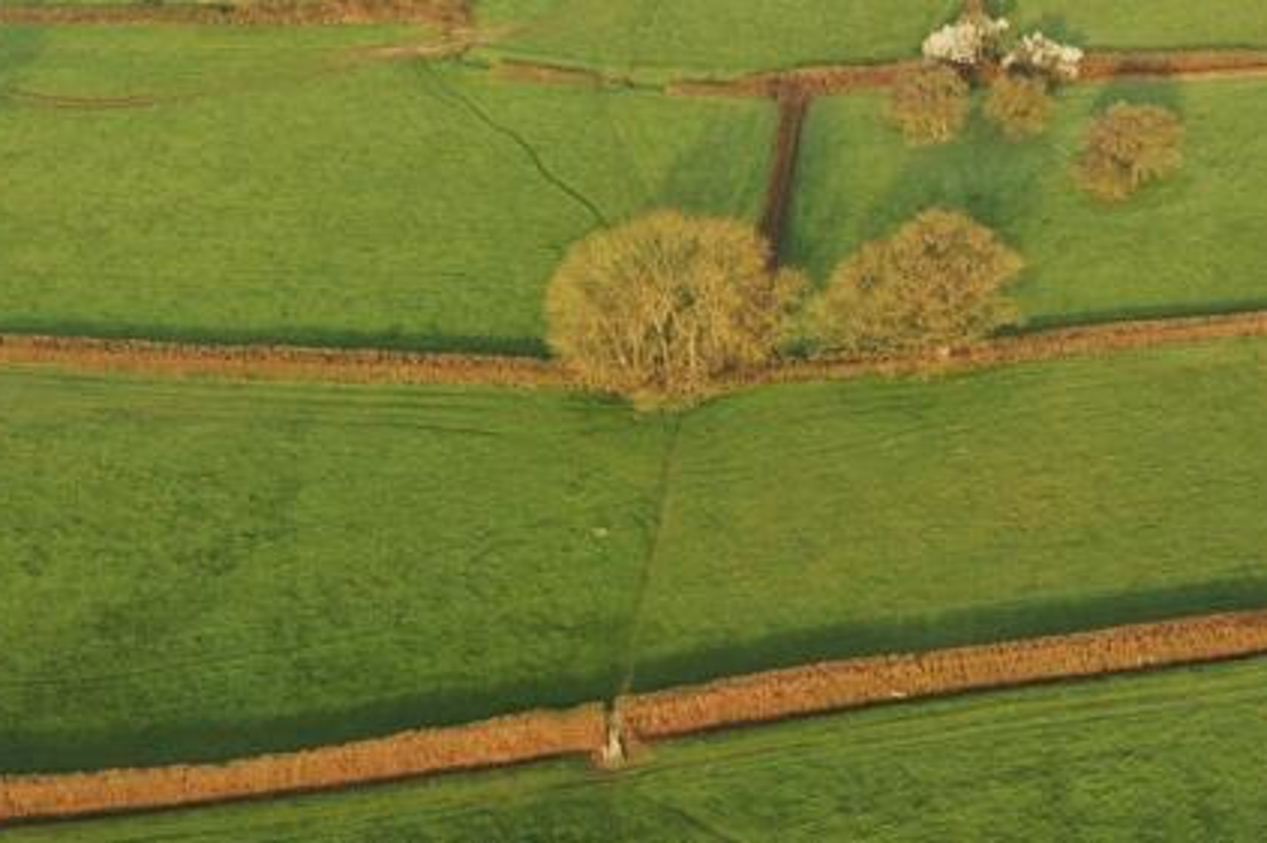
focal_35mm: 68
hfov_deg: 27.4
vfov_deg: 18.9
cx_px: 1354
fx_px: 2392
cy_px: -176
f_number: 5
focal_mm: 10.26
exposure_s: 1/200
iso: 100
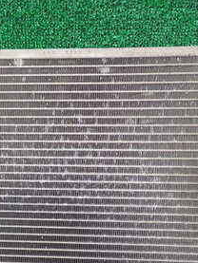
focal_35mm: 65
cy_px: 204
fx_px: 495
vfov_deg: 29.2
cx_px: 49
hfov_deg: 22.4
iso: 200
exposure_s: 1/100
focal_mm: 5.4
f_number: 2.3
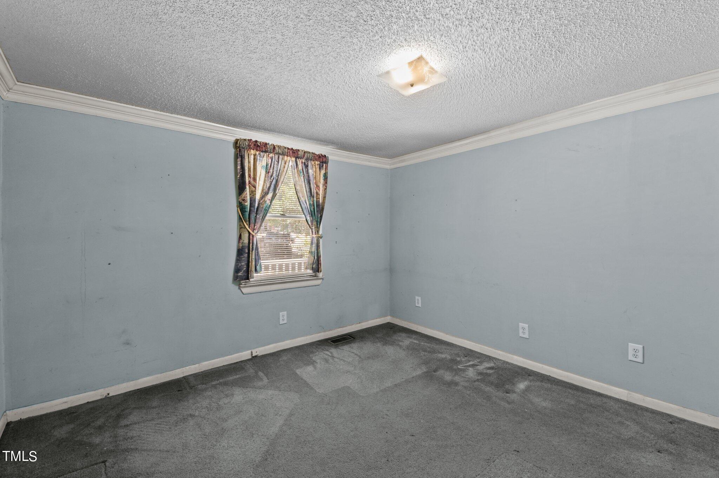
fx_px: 299
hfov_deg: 100.4
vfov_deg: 77.2
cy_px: 239
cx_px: 360
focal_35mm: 15
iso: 400
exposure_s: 1/4
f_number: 6.3
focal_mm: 15
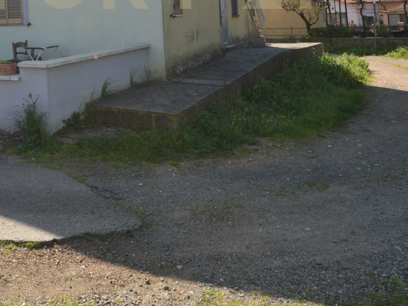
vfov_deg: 33.4
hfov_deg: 45.3
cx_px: 57
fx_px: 448
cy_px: -21
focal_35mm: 38
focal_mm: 10
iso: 100
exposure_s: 1/200
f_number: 8
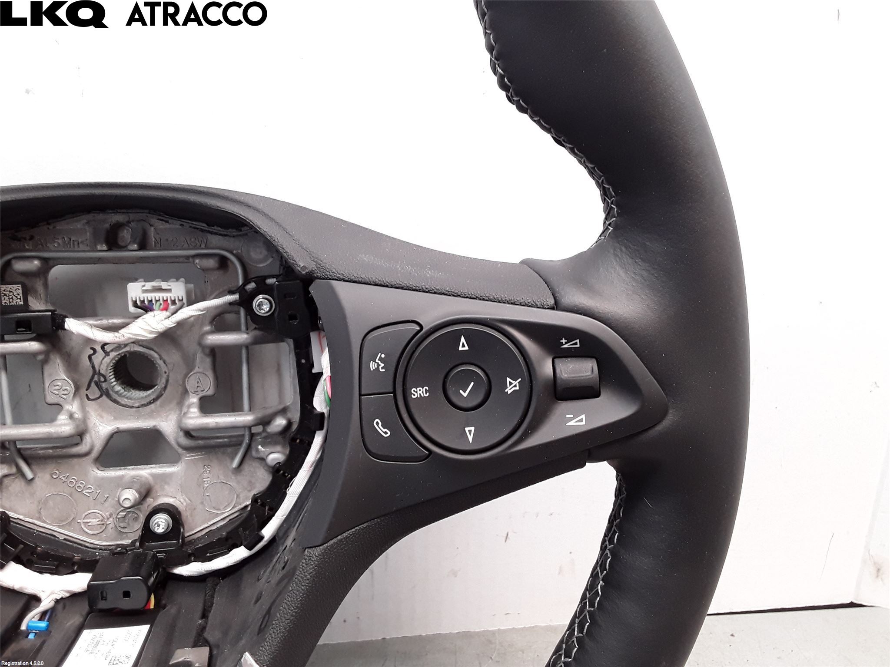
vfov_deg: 49.7
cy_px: 334
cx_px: 445
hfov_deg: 63.4
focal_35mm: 28
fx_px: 720
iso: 100
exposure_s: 1/50
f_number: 1.9
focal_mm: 2.91
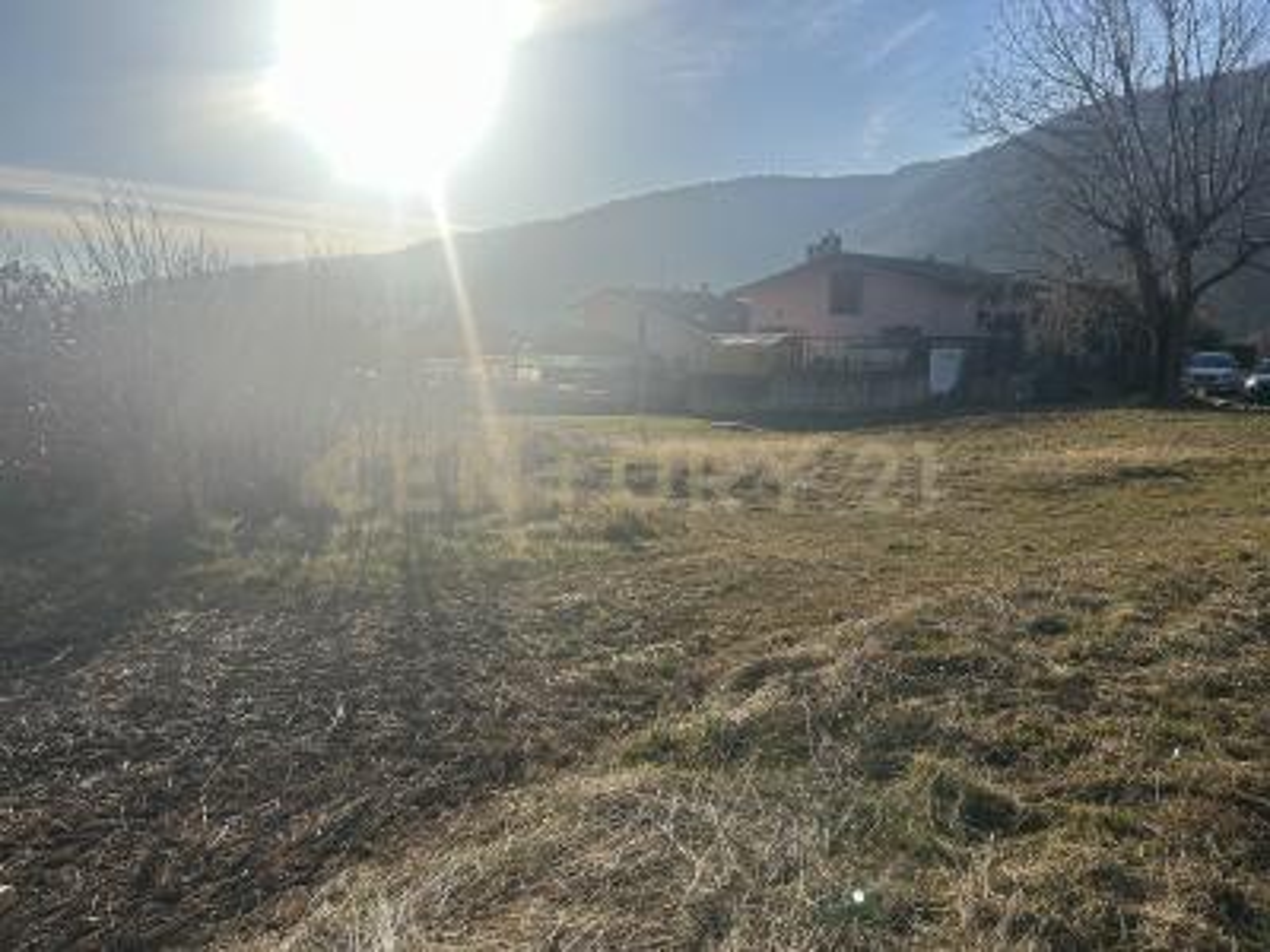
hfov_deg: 67.3
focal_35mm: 26
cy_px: 476
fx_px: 954
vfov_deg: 53.1
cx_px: 635
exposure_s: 1/6211
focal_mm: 5.7
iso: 50
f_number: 1.5
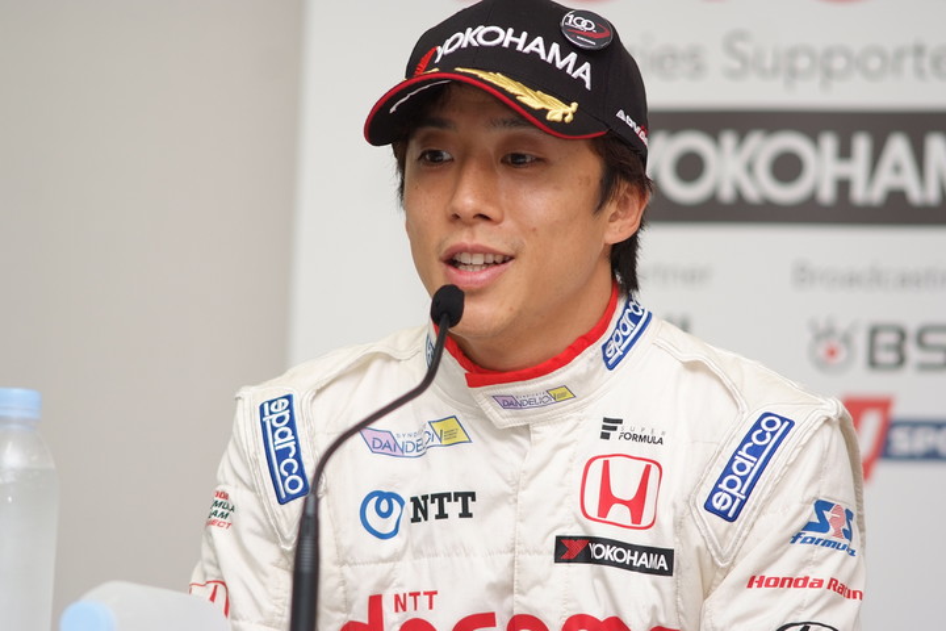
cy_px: 316
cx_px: 473
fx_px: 7094
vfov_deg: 5.1
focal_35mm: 270
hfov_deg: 7.6
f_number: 2.8
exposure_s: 1/250
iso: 400
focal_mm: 180
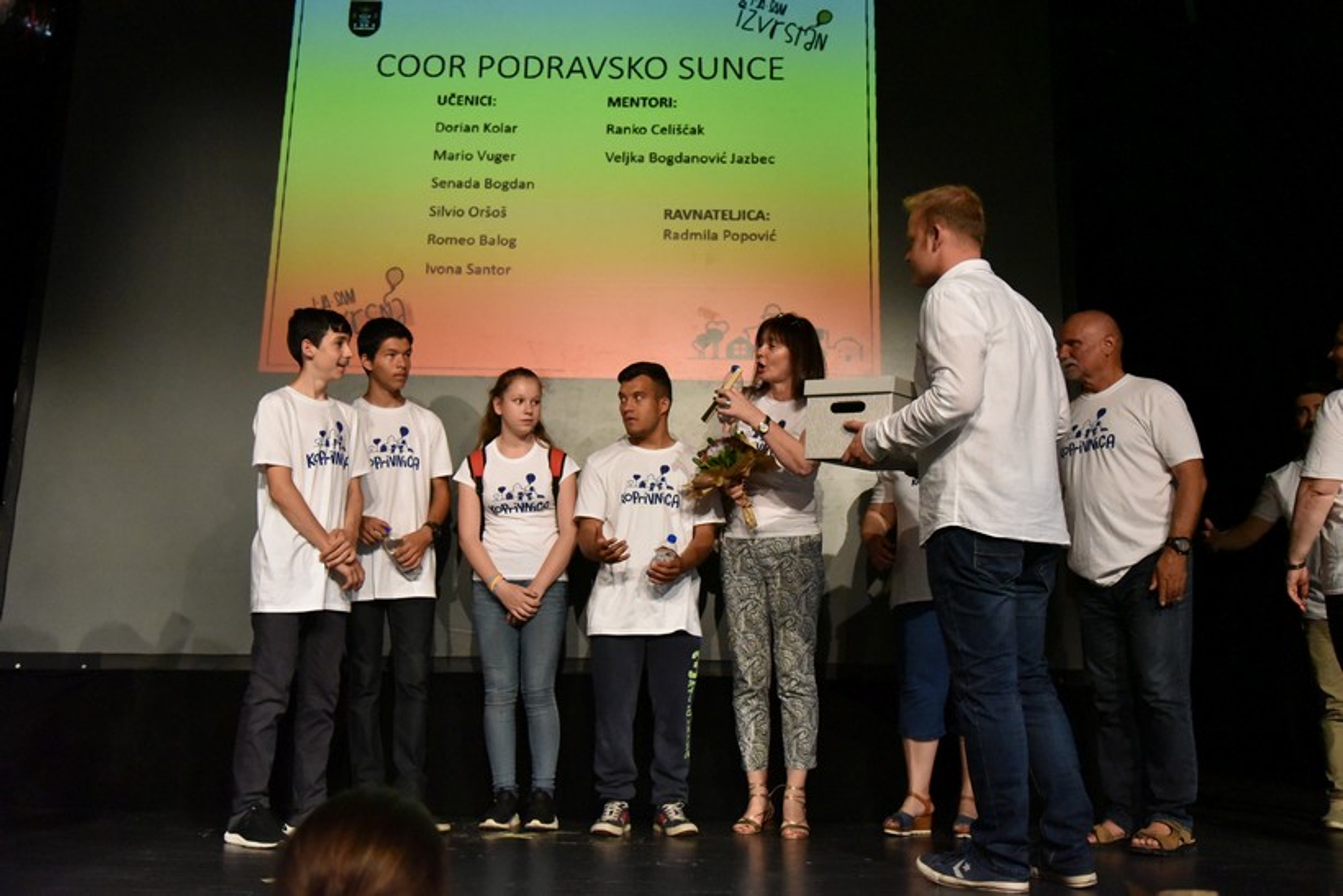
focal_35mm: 34
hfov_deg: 55.8
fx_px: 1269
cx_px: 672
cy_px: 448
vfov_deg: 38.9
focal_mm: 34
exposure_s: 1/1600
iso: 12800
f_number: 4
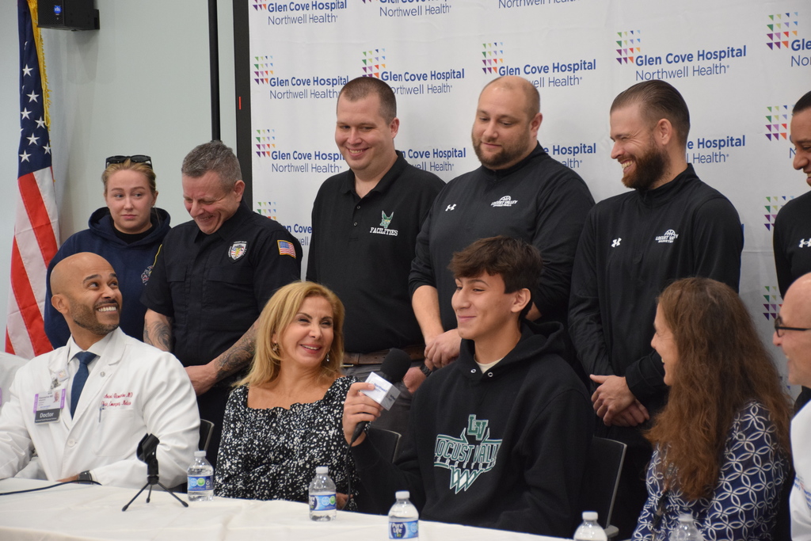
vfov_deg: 14.7
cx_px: 406
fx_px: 2095
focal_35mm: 93
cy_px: 270
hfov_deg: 21.9
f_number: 5
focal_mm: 62
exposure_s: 1/60
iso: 2200
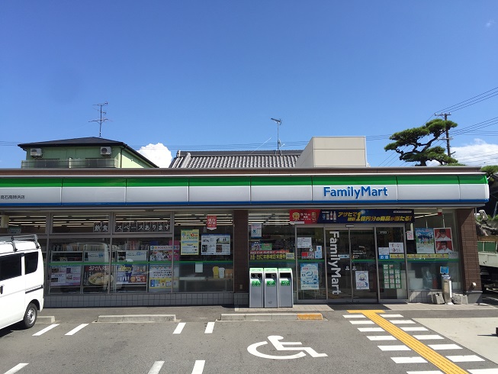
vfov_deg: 48.2
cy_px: 187
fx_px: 417
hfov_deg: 61.7
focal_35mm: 29
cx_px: 249
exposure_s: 1/1647
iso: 32
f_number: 2.2
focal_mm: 4.15
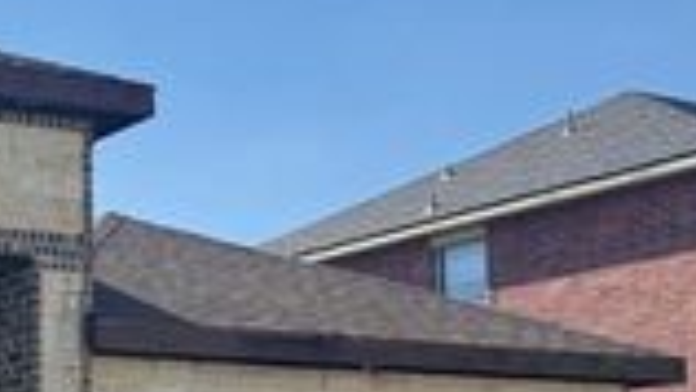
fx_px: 1532
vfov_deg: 14.2
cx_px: -132
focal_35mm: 83
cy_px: 460
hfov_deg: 23.5
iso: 80
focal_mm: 6.76
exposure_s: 1/4608
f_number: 1.78
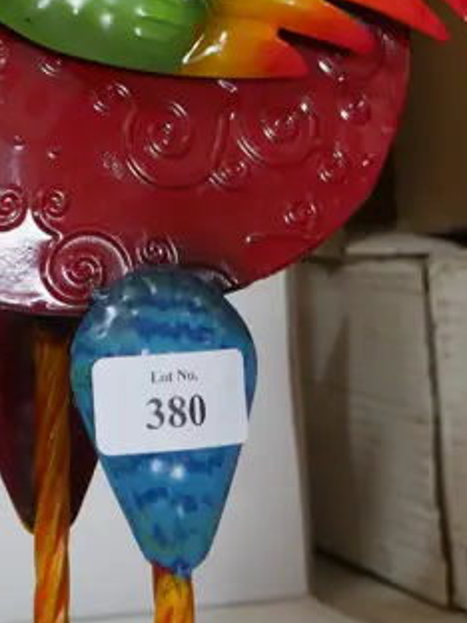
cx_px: 95
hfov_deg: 16.0
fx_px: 1655
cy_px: -8
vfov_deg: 20.6
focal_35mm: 92
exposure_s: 1/60
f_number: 3.5
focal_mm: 14
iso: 250
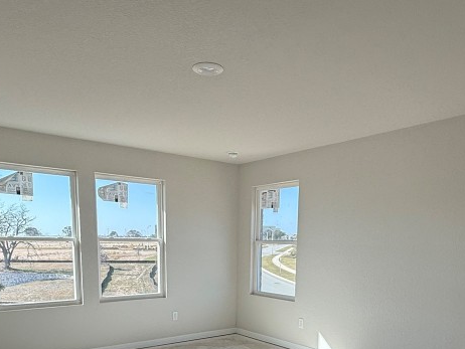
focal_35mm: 31
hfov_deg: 58.3
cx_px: 243
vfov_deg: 42.2
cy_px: 306
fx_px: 417
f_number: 2.2
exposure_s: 1/535
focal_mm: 2.22
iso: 50
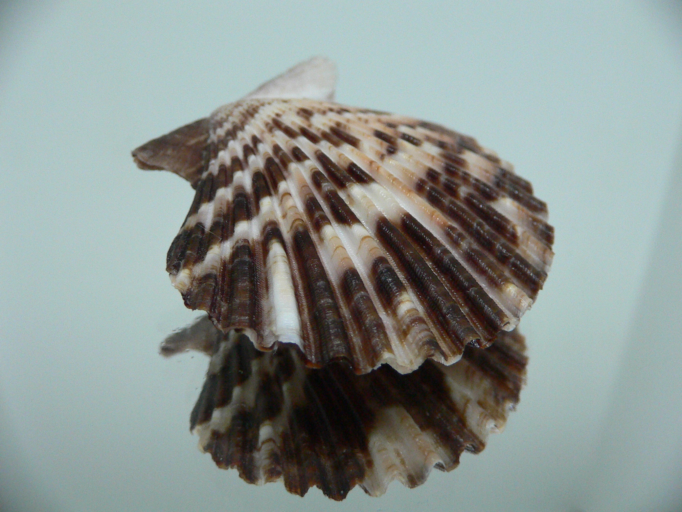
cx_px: 341
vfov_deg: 40.7
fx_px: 690
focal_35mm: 35
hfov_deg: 52.6
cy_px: 256
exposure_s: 1/50
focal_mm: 4.6
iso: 200
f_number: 2.8
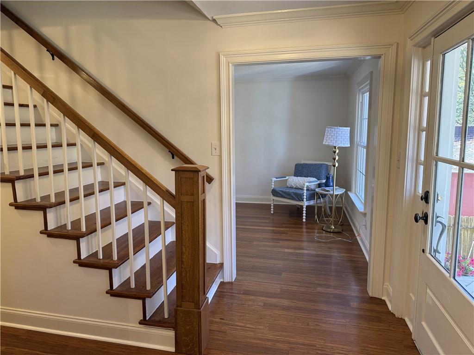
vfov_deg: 56.8
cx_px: 237
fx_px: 329
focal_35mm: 24
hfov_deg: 71.6
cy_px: 178
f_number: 1.78
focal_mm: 6.76
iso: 200
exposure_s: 1/121
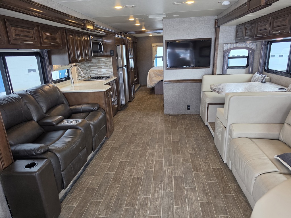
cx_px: 146
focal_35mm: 23
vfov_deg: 58.9
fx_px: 193
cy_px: 109
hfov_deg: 73.9
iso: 125
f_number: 1.4
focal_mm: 6.5
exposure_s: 1/180
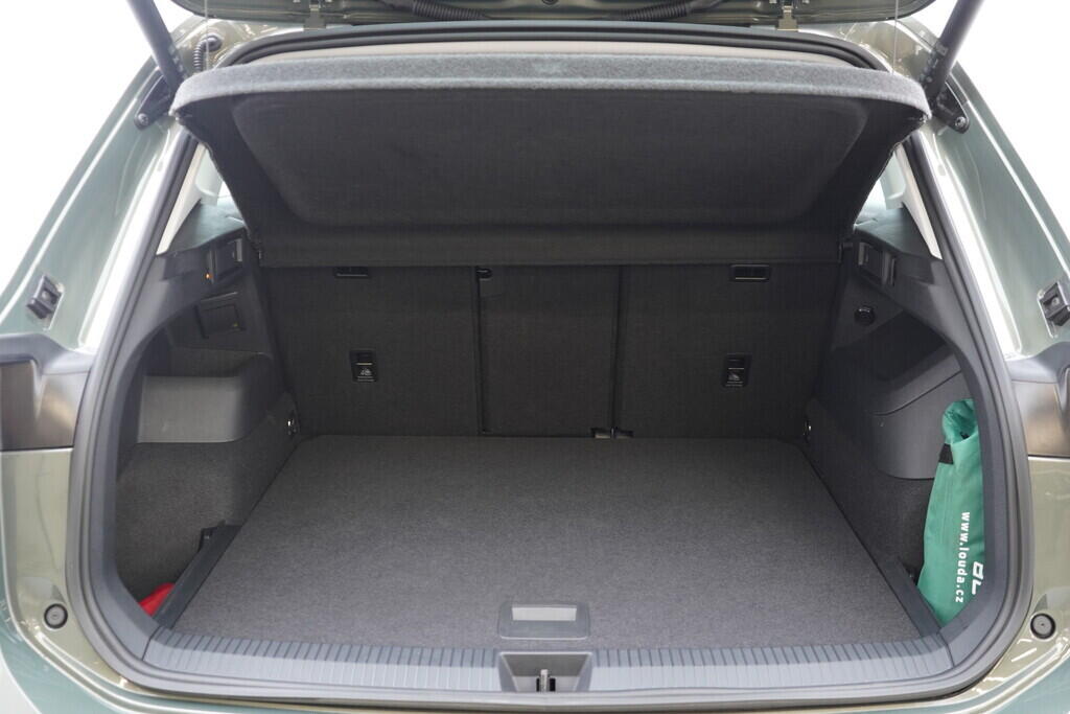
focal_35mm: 36
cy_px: 357
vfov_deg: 36.9
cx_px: 535
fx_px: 1070
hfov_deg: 53.1
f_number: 2.8
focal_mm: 24
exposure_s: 1/40
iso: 640
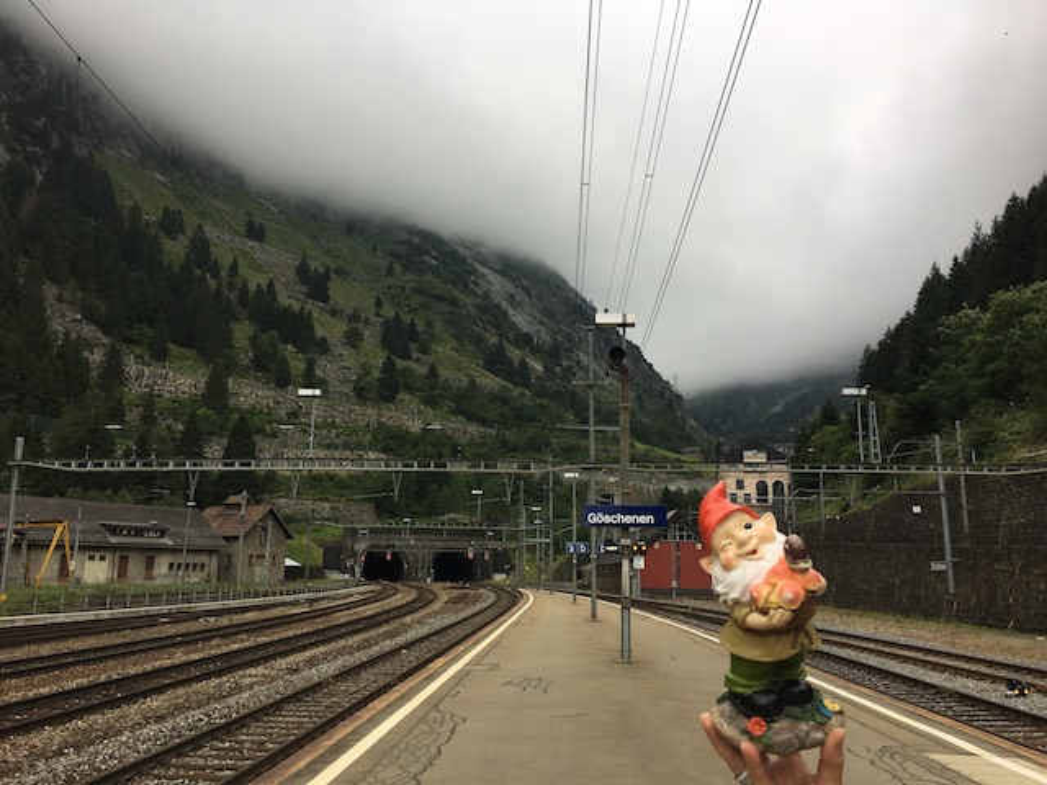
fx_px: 877
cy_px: 392
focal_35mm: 29
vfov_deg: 48.2
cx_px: 524
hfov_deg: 61.7
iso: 25
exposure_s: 1/265
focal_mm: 4.15
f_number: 2.2
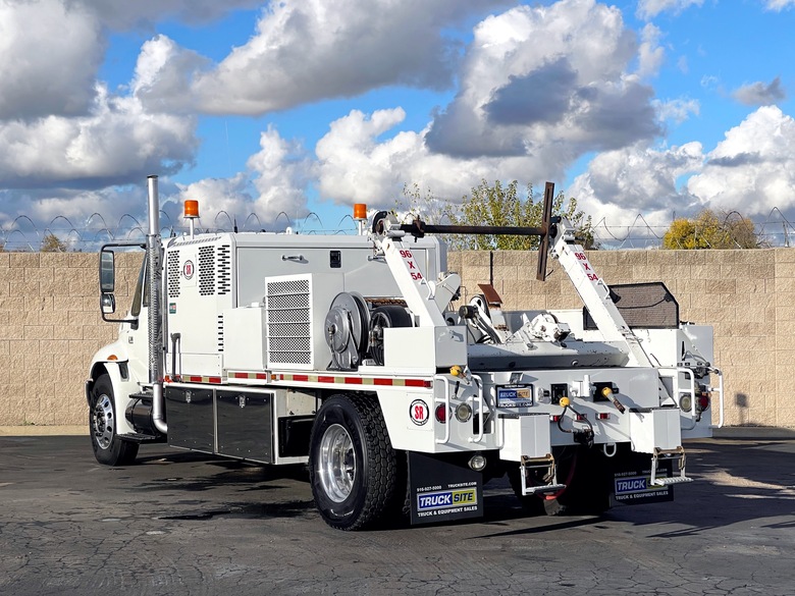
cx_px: 398
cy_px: 298
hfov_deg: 30.3
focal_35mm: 64
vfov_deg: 22.9
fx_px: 1470
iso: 20
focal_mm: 7.5
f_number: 2.2
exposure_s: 1/2096
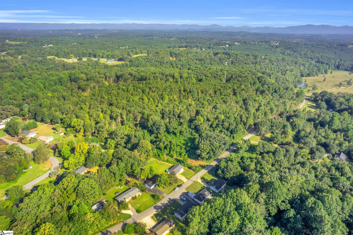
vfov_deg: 57.2
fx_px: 216
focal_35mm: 22
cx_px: 176
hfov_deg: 78.6
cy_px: 118
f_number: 2.8
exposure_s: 1/180
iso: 120
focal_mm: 8.38
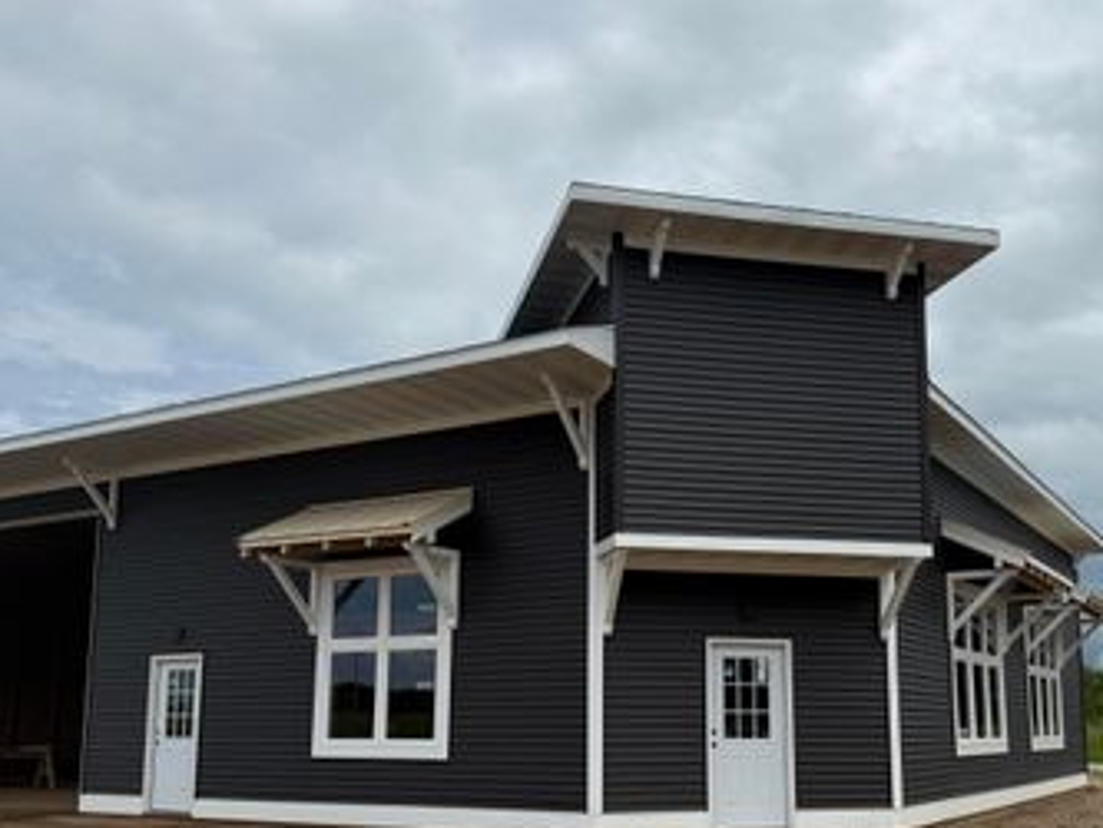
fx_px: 1148
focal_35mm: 36
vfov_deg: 39.2
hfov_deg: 51.2
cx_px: 609
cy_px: 561
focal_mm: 6.76
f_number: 1.78
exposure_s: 1/9091
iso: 80
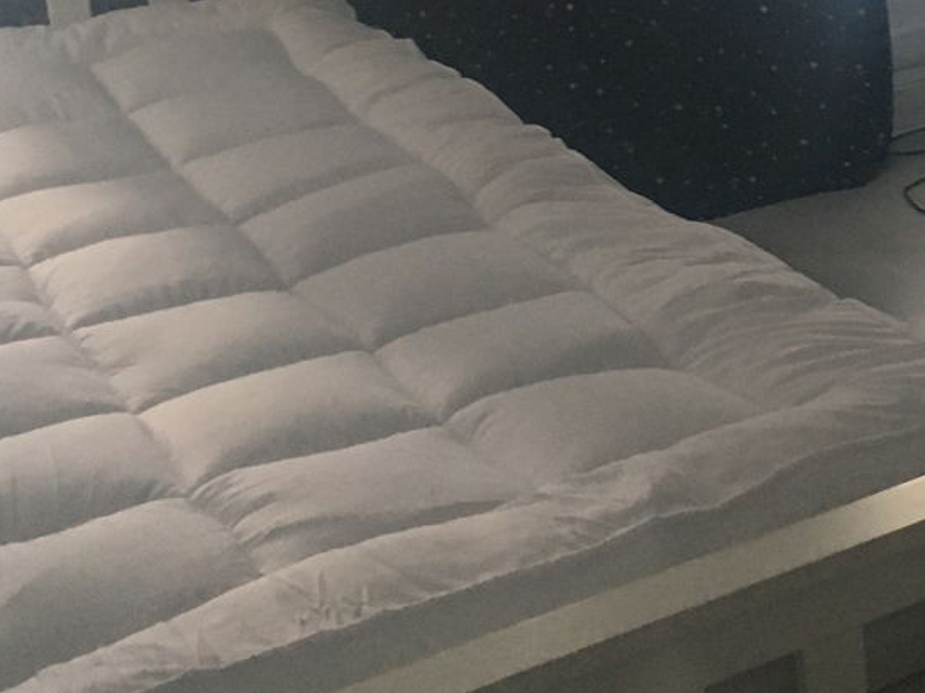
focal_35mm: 85
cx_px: 1049
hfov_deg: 21.7
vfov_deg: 17.1
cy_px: 51
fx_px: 2270
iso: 160
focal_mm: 4.15
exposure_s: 1/33
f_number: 2.2
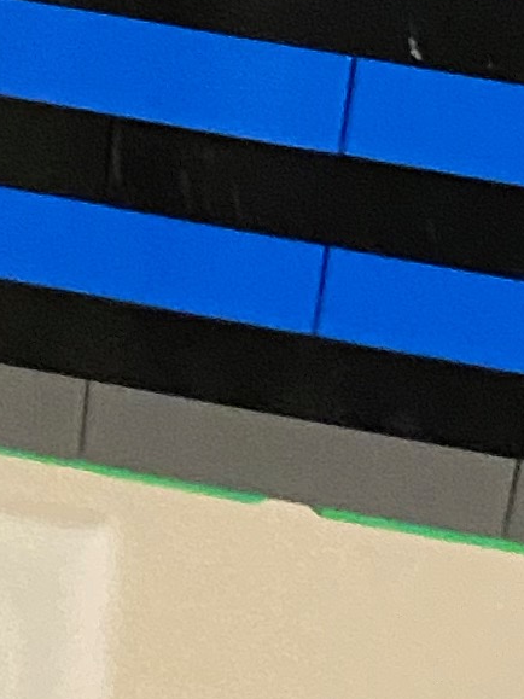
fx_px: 3655
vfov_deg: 10.3
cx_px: -252
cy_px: -578
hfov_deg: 8.0
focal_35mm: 181
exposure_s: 1/30
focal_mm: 4.25
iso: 640
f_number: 1.8
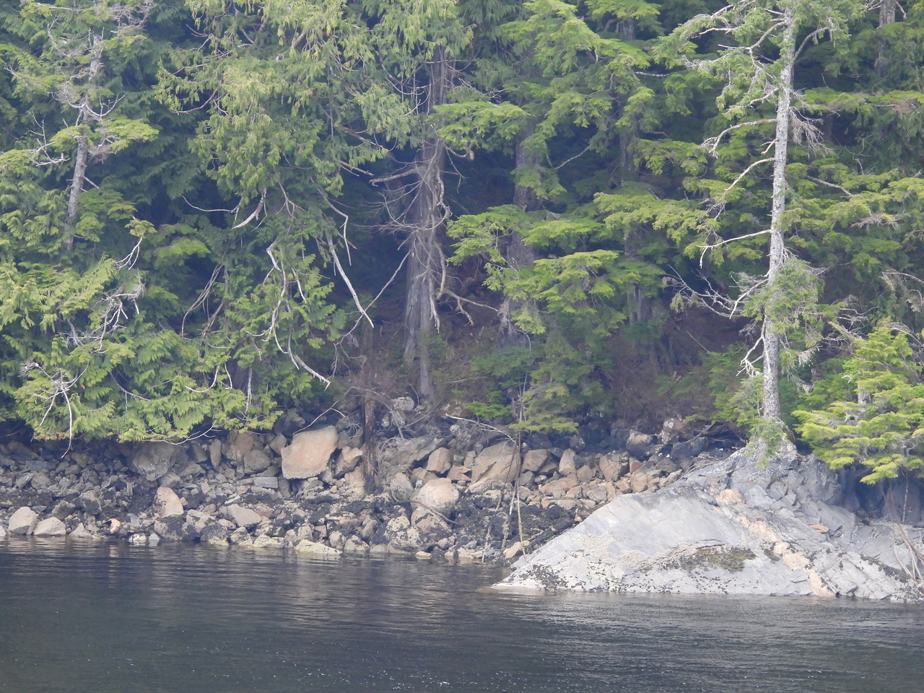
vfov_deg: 4.6
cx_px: 462
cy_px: 346
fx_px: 8542
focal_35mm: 320
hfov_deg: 6.2
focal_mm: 57.1
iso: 400
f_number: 5
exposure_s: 1/100
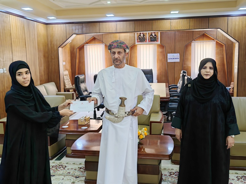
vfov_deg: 41.8
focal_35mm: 34
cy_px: 92
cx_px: 123
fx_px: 242
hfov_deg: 54.0
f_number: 1.8
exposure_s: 1/100
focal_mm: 5.54
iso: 400
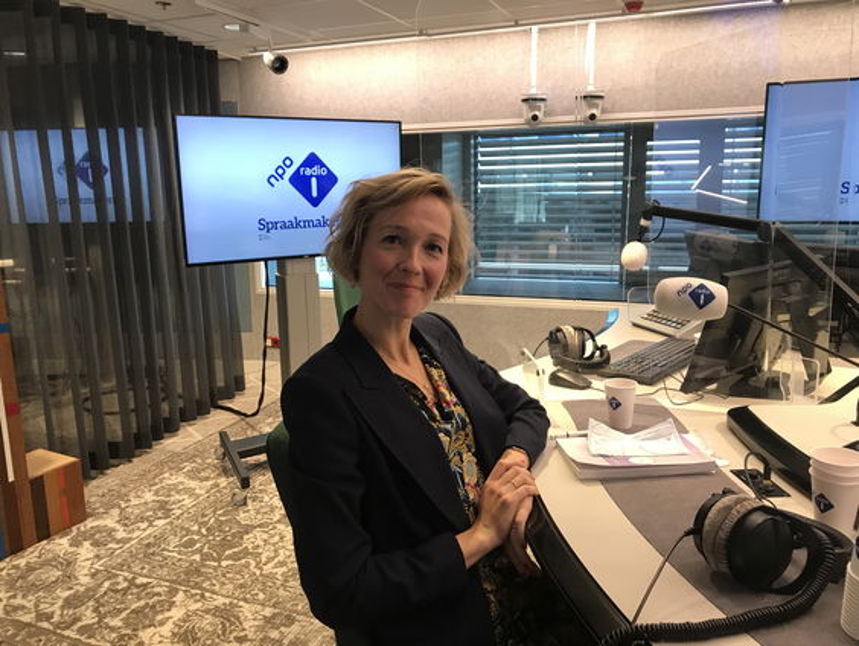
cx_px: 430
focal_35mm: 28
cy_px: 323
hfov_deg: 63.4
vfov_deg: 49.8
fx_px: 695
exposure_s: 1/25
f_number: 1.8
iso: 40
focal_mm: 3.99
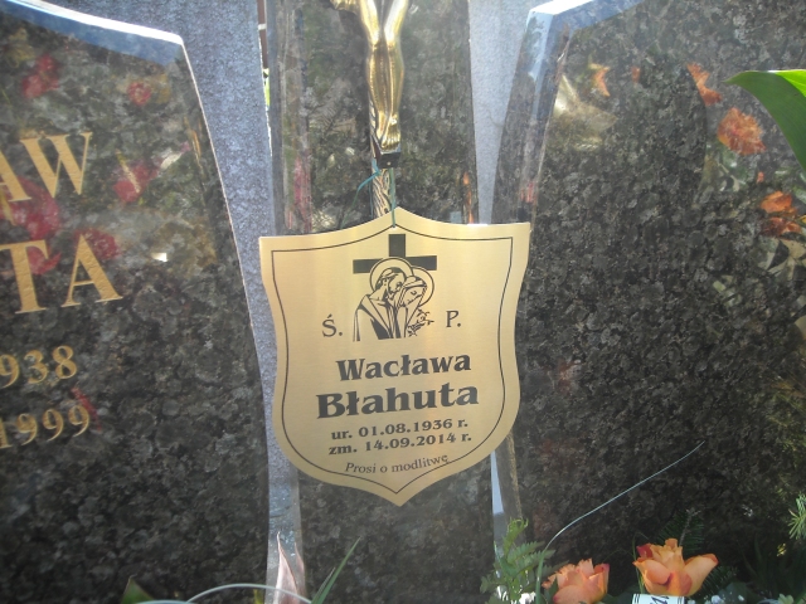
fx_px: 815
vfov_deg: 40.7
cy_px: 302
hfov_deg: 52.6
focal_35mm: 35
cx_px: 403
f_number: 2.8
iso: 64
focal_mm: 5.7
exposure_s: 1/105
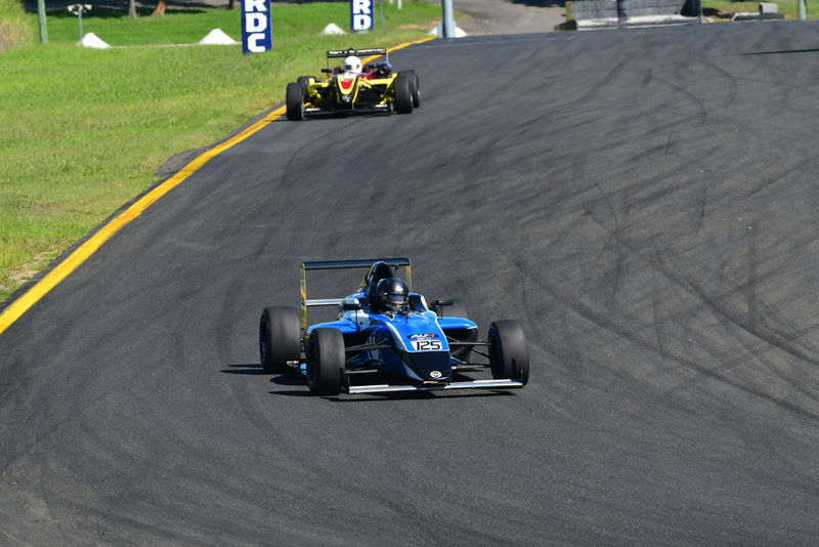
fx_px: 8875
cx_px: 410
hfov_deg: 5.3
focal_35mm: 390
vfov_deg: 3.5
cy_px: 274
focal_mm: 260
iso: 500
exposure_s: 1/640
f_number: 11
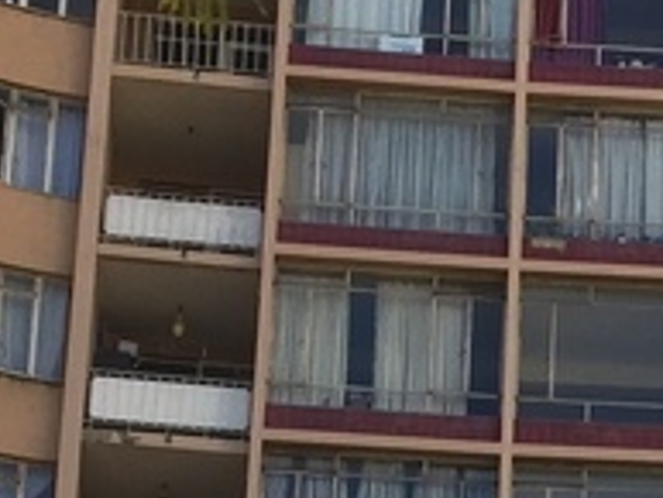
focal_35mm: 180
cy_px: 890
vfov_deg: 8.0
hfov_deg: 10.8
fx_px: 3450
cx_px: 804
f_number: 2.2
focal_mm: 4.15
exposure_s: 1/599
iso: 32
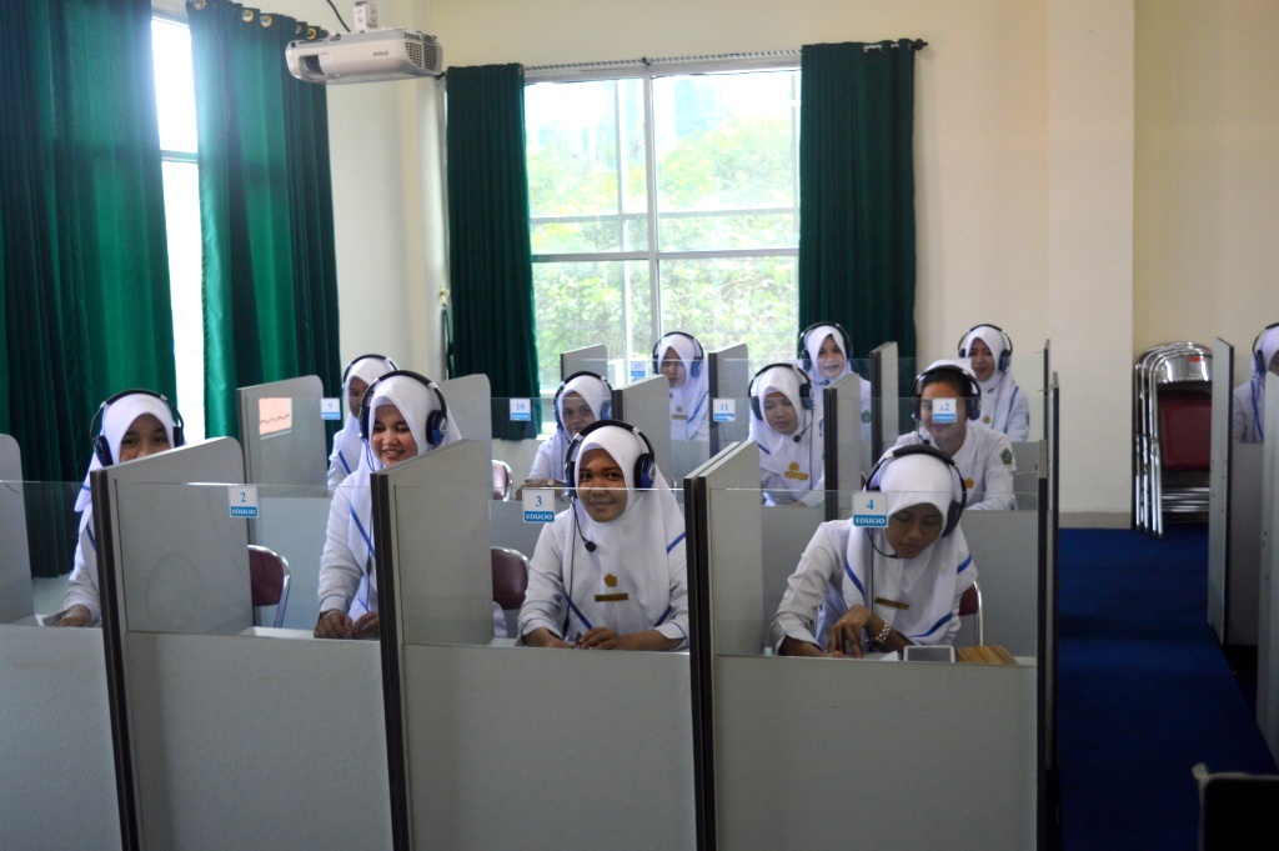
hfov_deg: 46.4
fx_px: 1491
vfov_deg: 31.8
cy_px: 426
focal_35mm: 42
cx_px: 640
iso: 400
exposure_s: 1/50
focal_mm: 28
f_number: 4.2
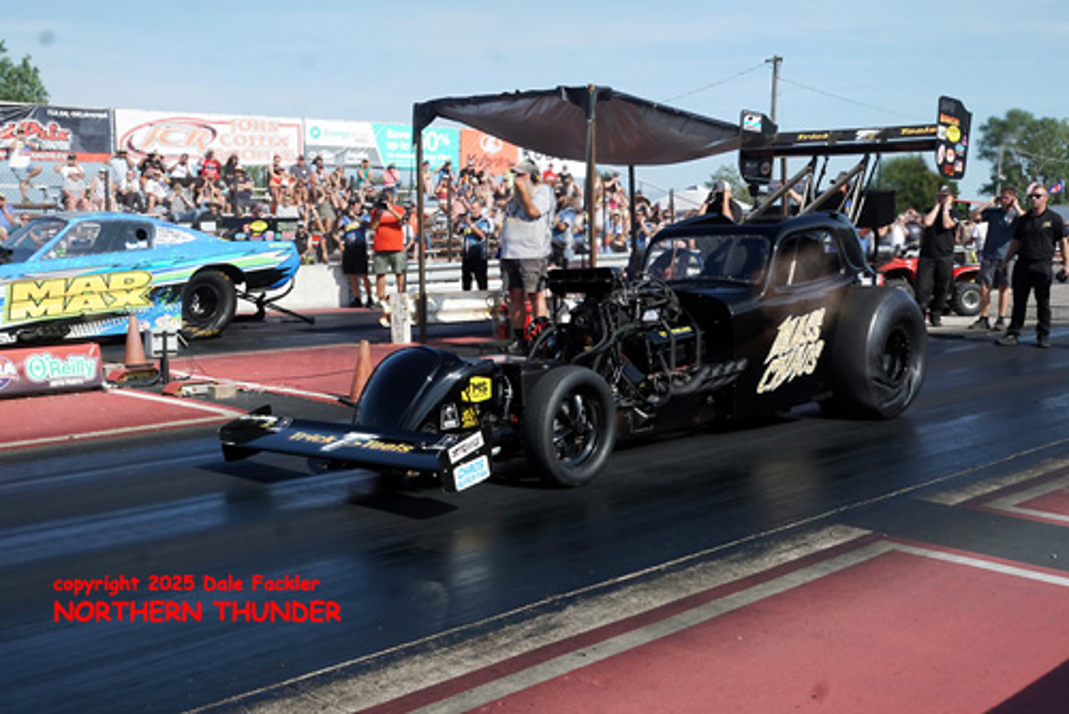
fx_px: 1248
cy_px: 357
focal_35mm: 42
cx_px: 534
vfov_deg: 31.9
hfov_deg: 46.4
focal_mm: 28
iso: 400
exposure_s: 1/640
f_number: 9
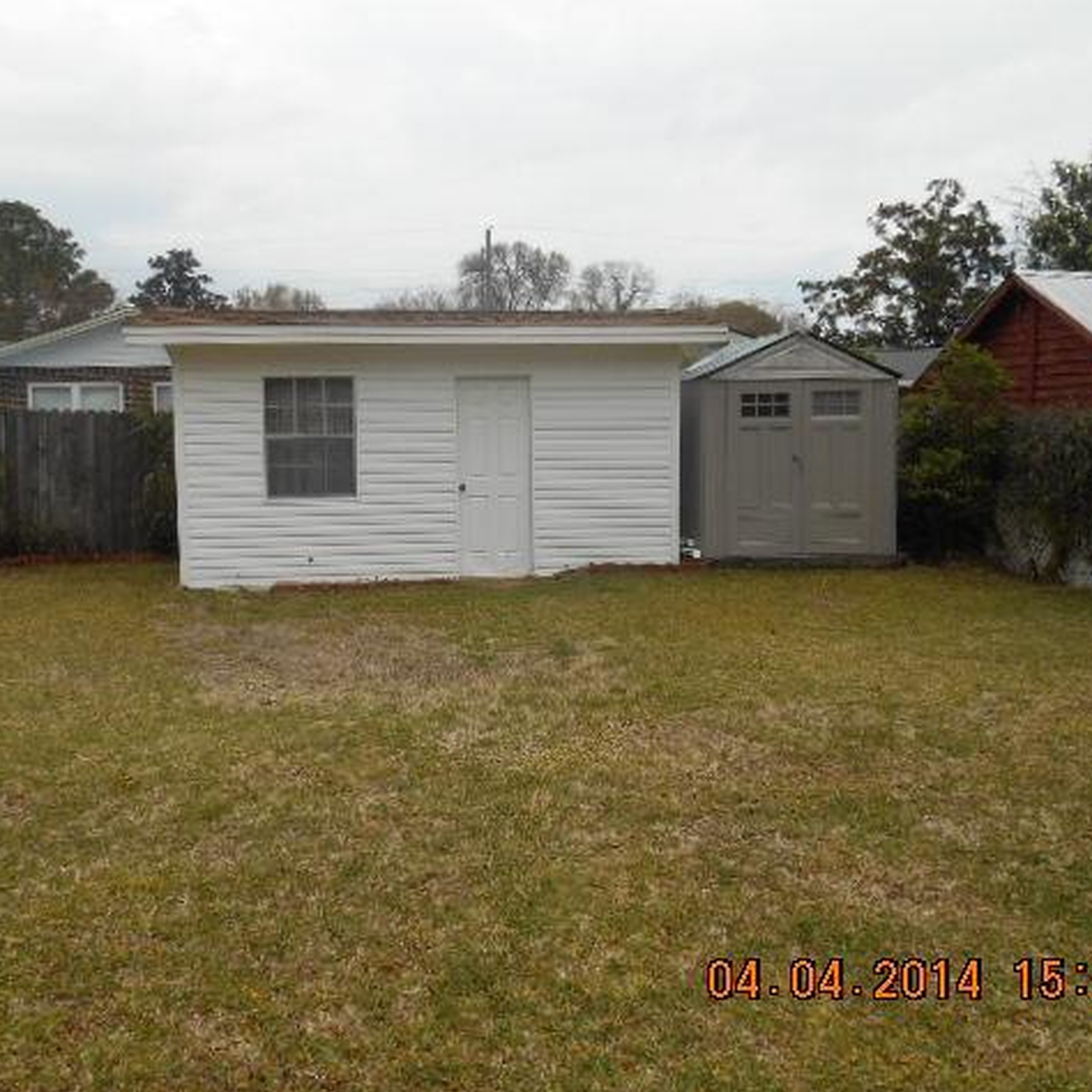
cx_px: 498
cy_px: 546
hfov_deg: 52.5
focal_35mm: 31
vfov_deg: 52.5
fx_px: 1106
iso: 80
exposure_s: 1/640
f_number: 3.4
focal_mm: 4.7
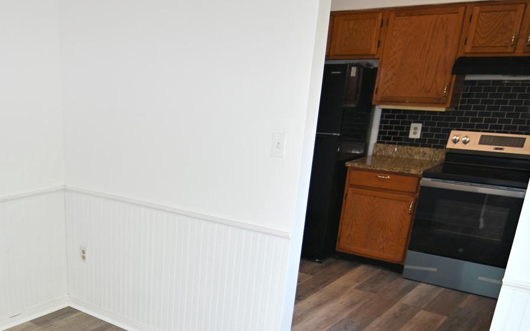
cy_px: 289
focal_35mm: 37
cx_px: 99
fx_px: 535
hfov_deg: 49.4
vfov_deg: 32.9
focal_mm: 16
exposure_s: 1/125
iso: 110
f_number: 2.8
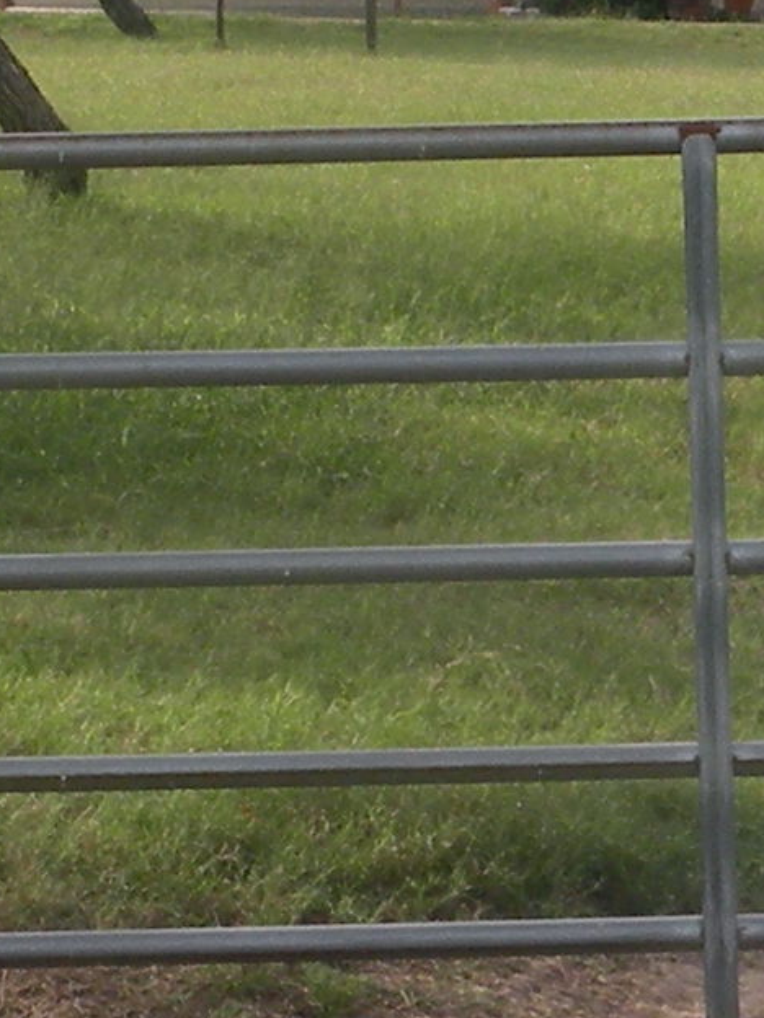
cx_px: 842
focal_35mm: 193
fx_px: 5680
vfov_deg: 10.2
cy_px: 496
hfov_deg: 7.6
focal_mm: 5.8
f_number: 5.6
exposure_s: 1/172
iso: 64
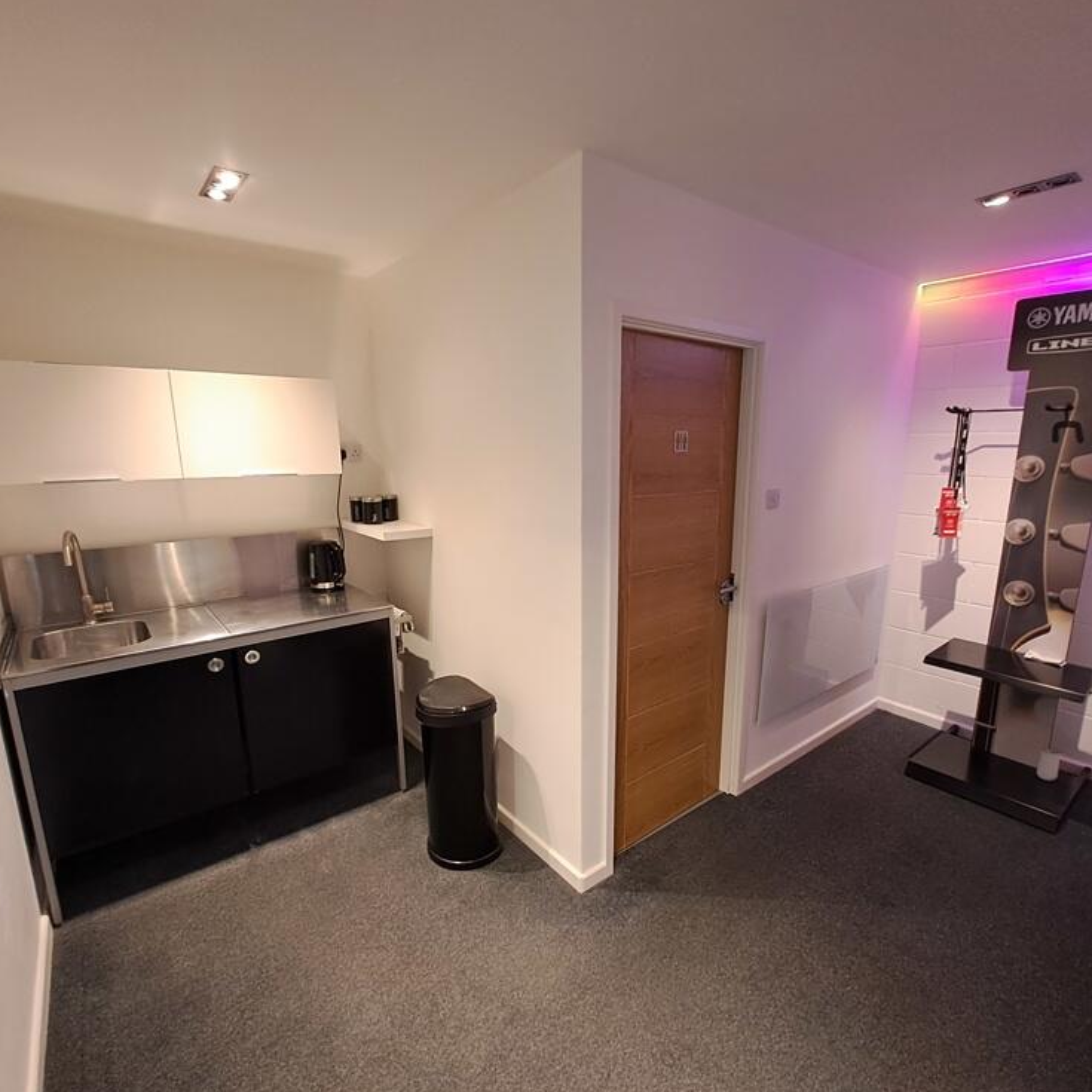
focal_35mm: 16
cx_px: 571
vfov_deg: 87.4
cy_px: 563
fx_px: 571
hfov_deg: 87.4
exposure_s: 1/33
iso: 200
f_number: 2.2
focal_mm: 1.42
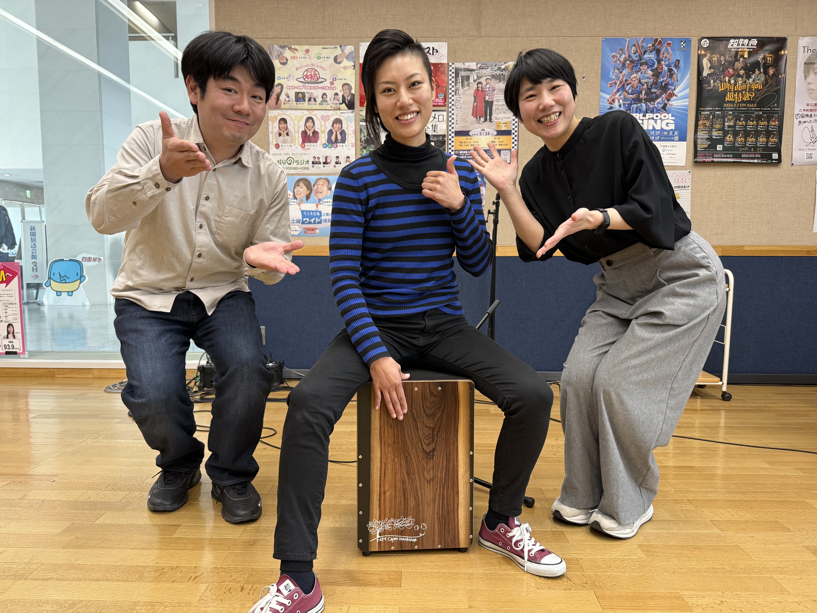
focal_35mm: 24
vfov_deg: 56.8
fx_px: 566
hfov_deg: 71.6
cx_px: 408
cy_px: 306
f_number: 1.78
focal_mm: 6.76
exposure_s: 1/71
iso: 200
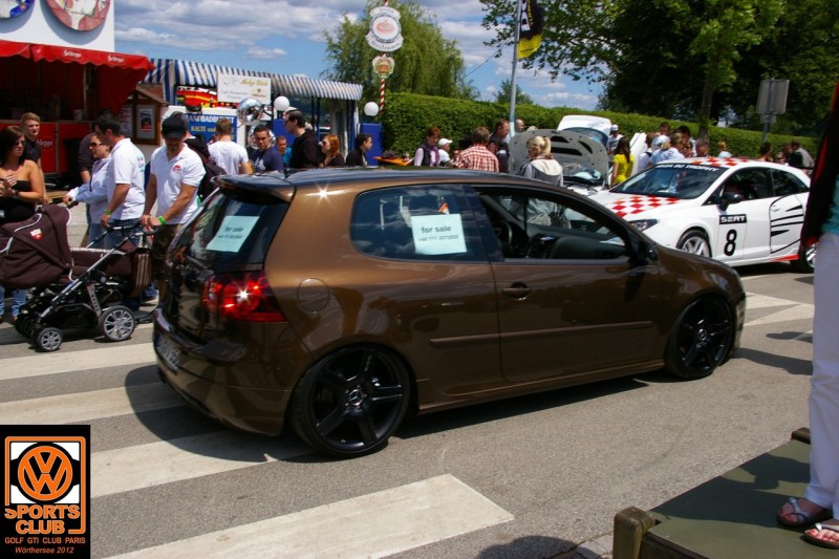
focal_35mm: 32
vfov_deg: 41.7
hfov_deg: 59.5
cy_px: 280
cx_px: 420
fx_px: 734
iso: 200
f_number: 11
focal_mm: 21
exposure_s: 1/250
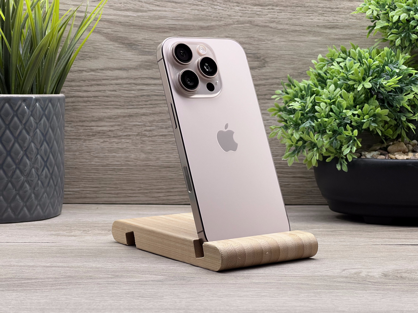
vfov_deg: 19.1
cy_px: 156
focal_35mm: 77
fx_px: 930
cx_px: 209
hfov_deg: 25.3
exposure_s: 1/100
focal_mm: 9
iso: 64
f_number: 2.8
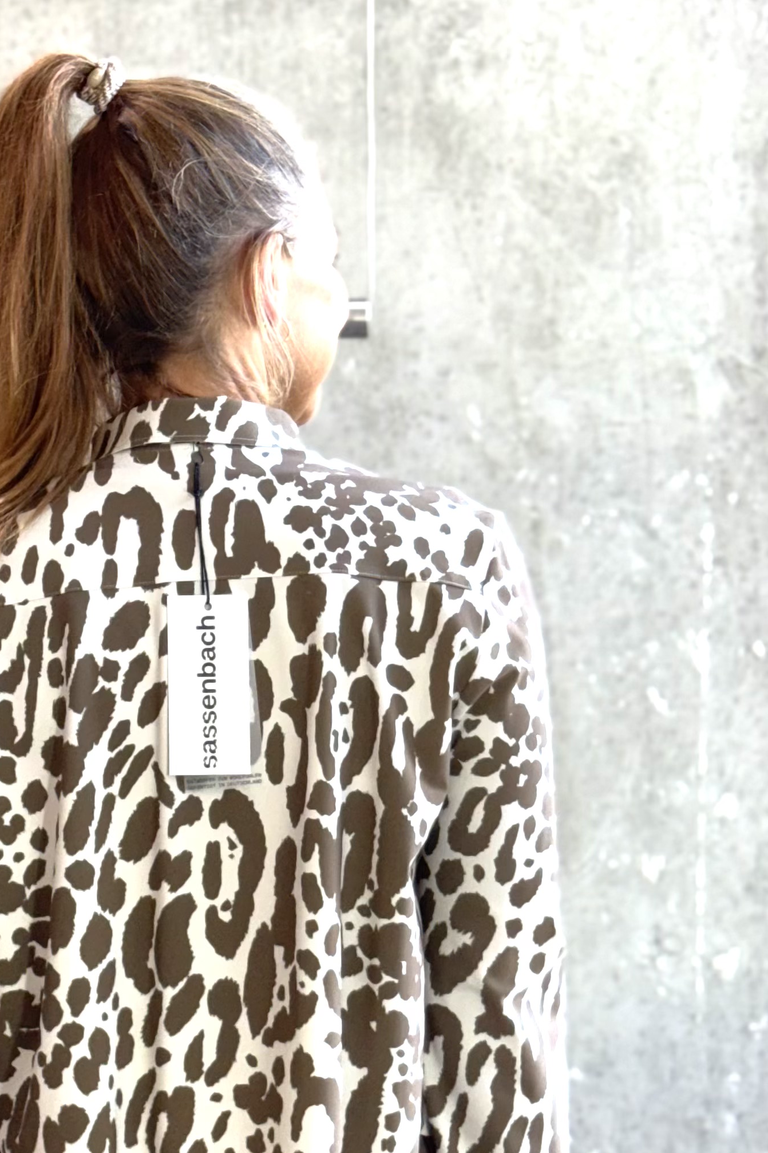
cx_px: 200
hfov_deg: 13.6
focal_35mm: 100
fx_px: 3200
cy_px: 618
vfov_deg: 20.4
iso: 125
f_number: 1.78
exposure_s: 1/100
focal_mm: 6.76
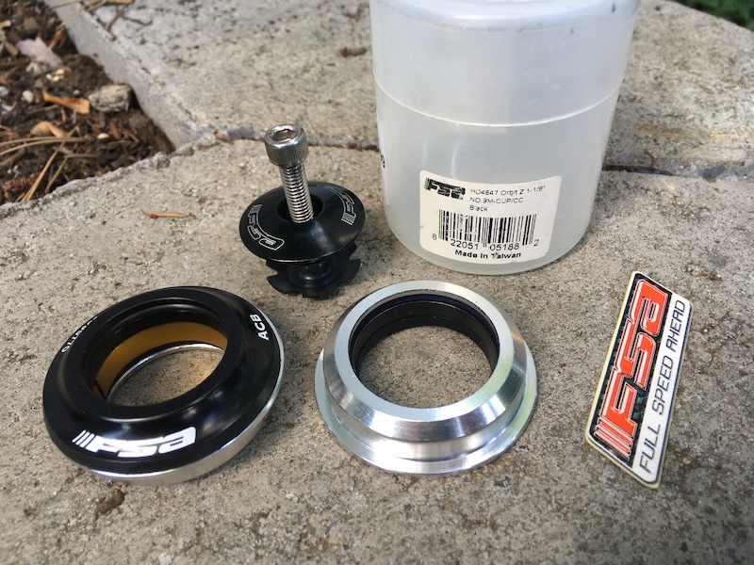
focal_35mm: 29
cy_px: 282
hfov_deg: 61.7
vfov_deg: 48.2
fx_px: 632
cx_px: 377
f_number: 2.2
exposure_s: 1/60
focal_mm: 4.15
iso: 32
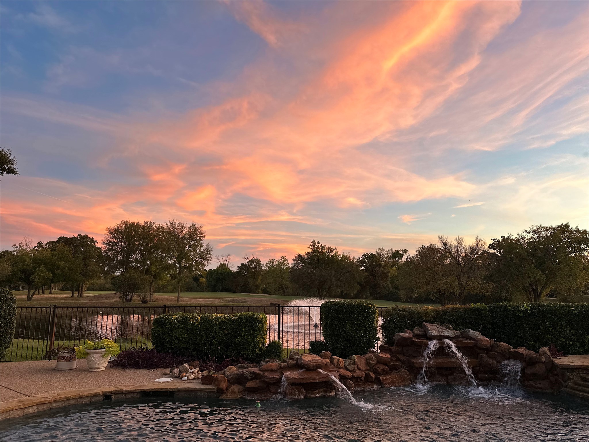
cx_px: 294
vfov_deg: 56.8
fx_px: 408
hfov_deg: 71.6
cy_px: 221
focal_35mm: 24
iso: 125
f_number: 1.78
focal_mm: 6.86
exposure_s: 1/121
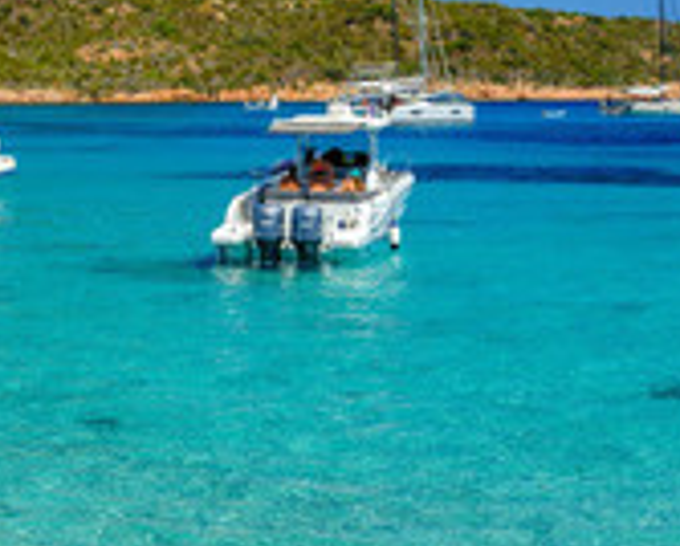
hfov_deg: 17.3
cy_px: 90
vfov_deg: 14.1
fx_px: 2196
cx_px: 31
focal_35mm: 109
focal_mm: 63
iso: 200
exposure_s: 1/50
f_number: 11
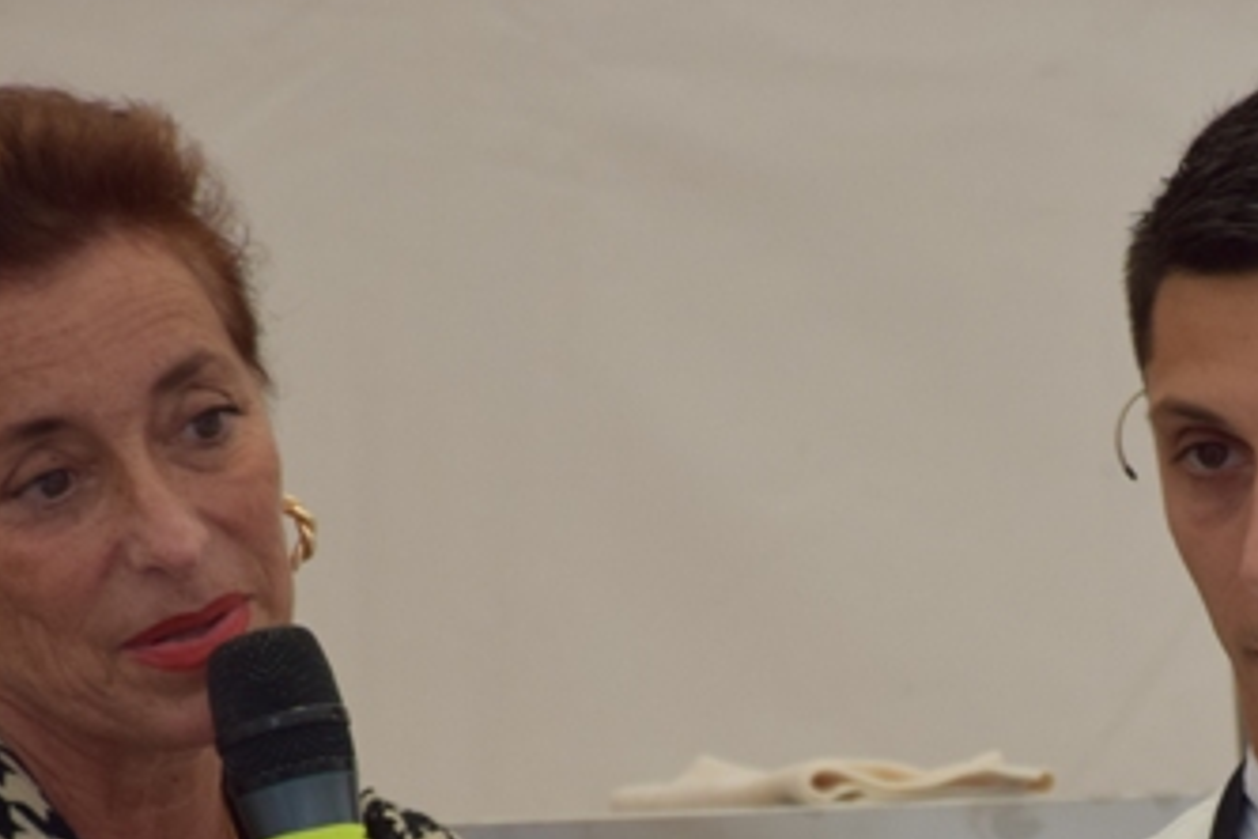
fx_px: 17611
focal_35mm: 504
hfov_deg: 4.1
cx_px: 978
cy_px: 977
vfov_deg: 2.7
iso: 500
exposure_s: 1/250
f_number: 5.6
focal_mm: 140
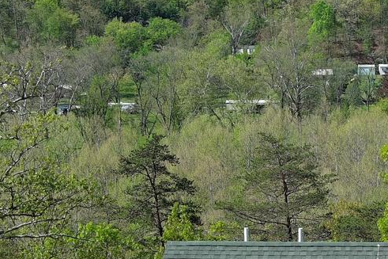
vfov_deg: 11.2
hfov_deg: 16.3
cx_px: 454
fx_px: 1304
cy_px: 245
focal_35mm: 121
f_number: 2.8
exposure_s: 1/835
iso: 100
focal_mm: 10.57
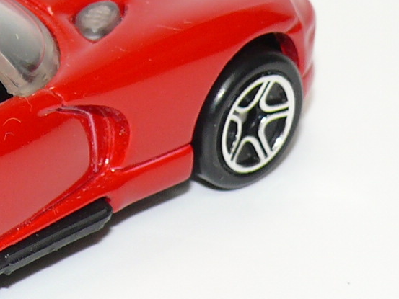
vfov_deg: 5.0
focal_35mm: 295
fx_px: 3401
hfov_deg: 6.7
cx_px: -82
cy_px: 114
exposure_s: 1/30
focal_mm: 13.3
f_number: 4
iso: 100
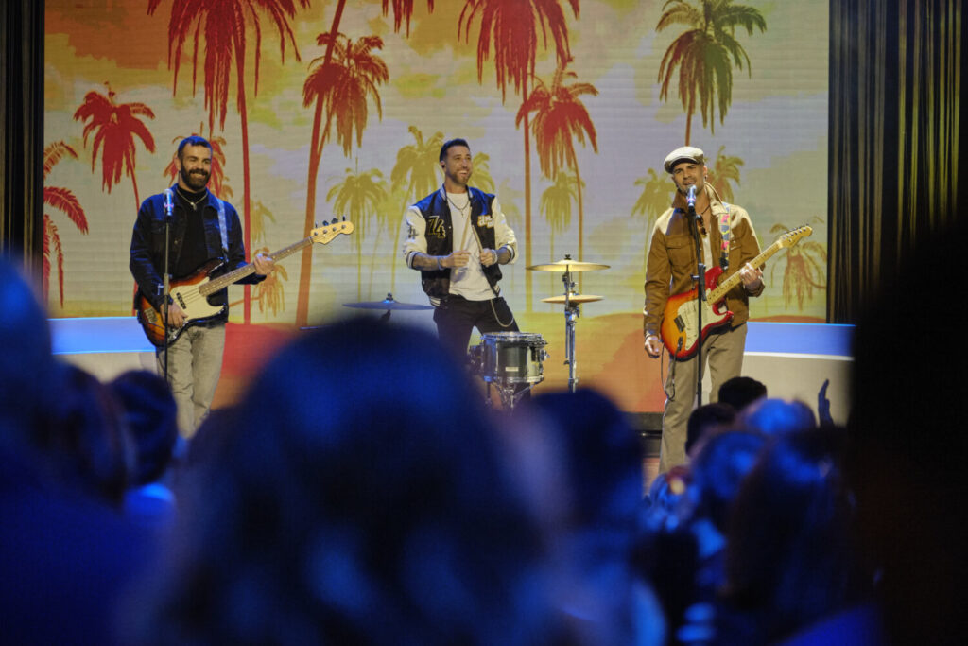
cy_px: 323
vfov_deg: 9.3
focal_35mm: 147
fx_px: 3953
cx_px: 484
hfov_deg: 14.0
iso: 3200
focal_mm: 98.2
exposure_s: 1/250
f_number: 2.8
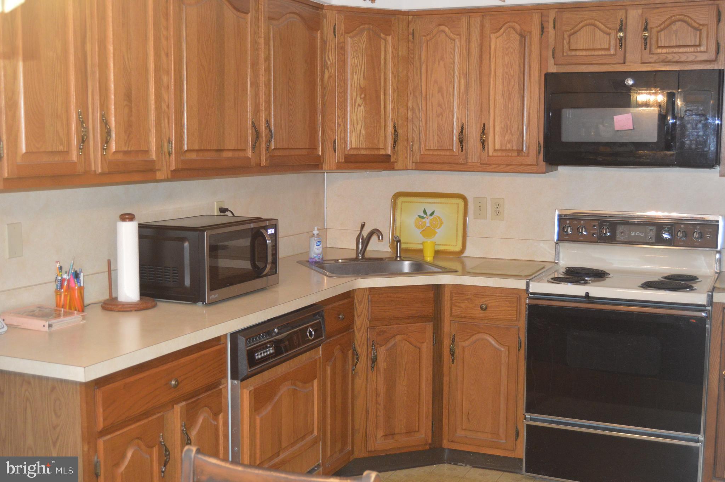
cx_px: 362
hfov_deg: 46.4
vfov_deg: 31.8
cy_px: 241
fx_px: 845
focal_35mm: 42
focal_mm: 28
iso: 1600
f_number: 4
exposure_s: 1/60
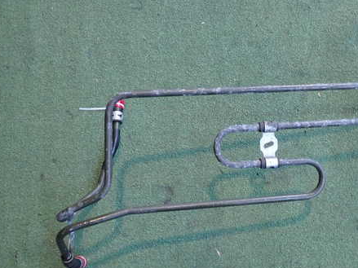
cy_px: 143
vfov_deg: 35.1
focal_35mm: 41
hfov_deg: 45.2
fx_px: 424
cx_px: 232
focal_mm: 5.4
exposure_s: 1/40
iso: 200
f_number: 2.3
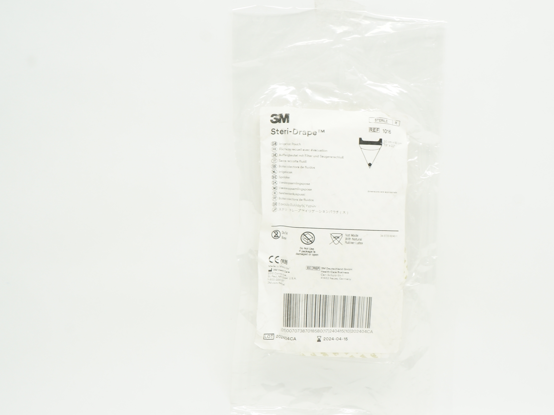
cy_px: 226
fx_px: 768
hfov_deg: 39.4
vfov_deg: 30.2
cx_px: 342
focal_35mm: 48
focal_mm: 24
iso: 400
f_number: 11
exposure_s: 1/15
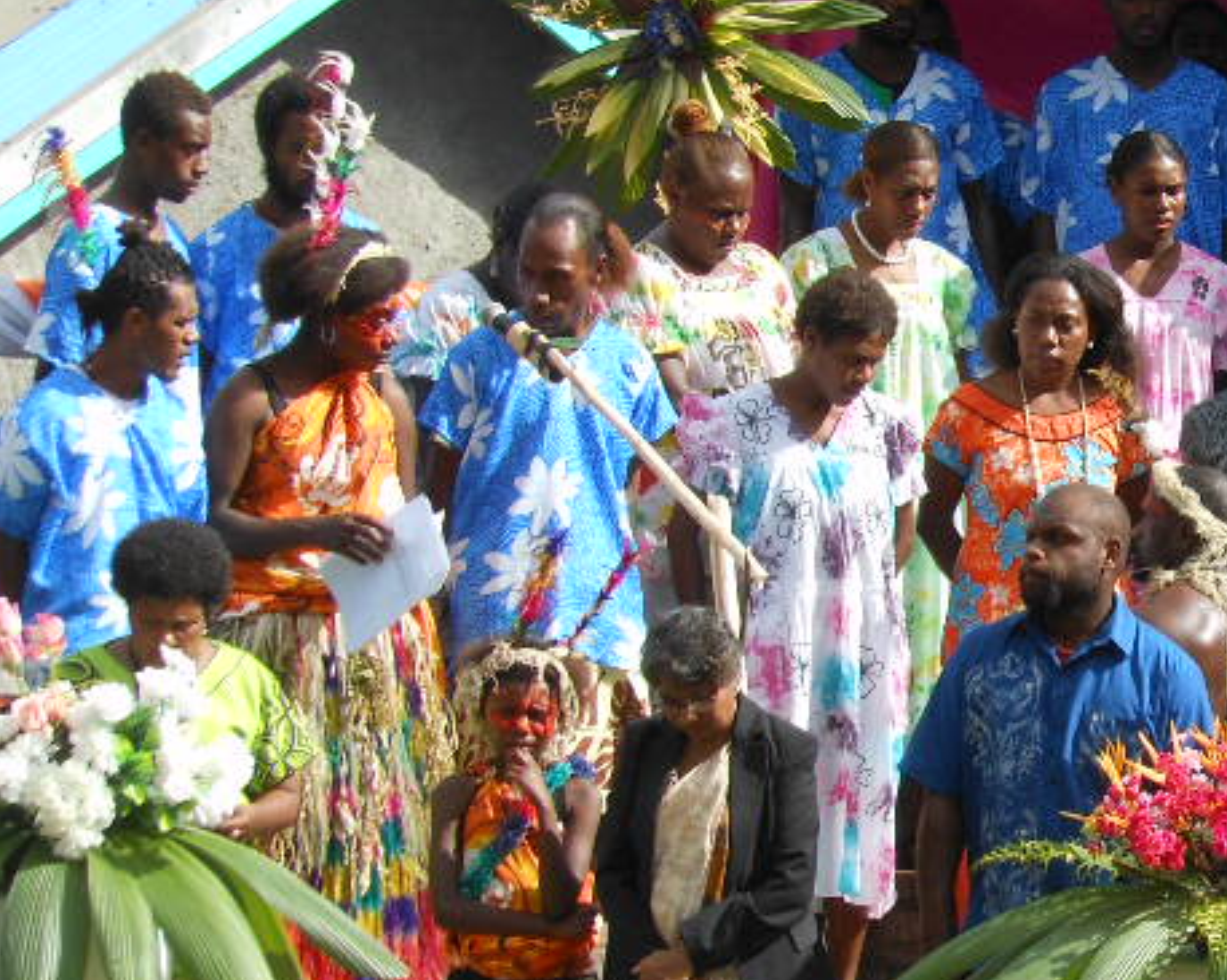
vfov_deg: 5.0
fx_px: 11180
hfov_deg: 6.3
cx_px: 1240
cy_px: 506
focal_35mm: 308
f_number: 5.5
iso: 80
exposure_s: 1/200
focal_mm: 25.3
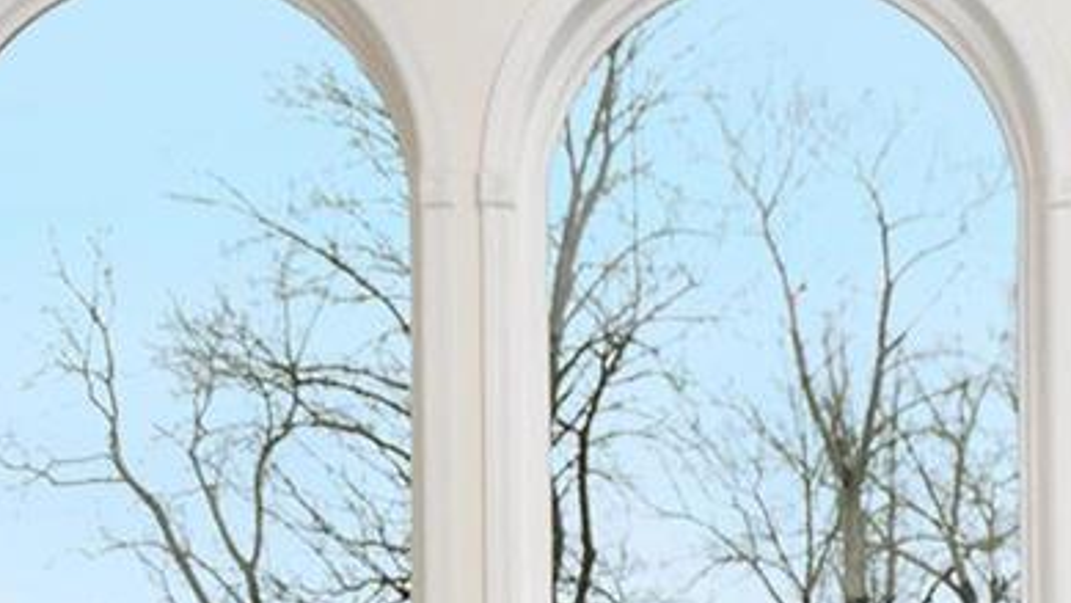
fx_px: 1960
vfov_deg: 15.0
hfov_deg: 30.0
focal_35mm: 69
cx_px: 809
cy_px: 1112
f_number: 5
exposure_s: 1/250
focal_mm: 8
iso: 400
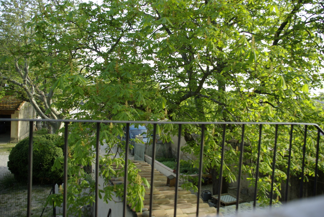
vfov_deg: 48.0
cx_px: 162
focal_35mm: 27
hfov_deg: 67.3
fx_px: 243
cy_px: 108
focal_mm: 18
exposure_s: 1/350
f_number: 4
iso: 400
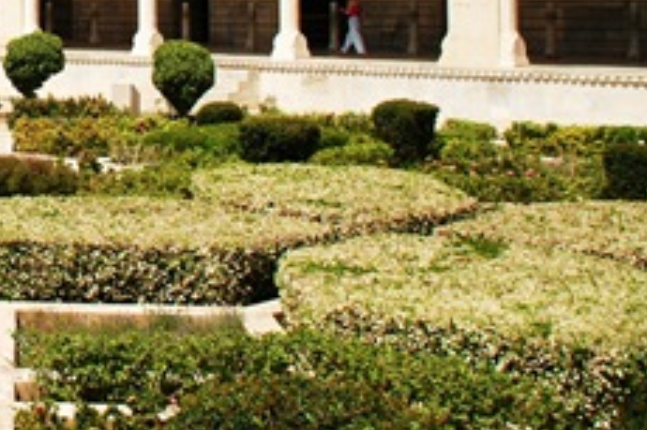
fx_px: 1347
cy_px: -73
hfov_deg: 23.2
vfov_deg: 17.4
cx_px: -245
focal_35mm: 75
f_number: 11
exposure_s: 1/400
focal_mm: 18
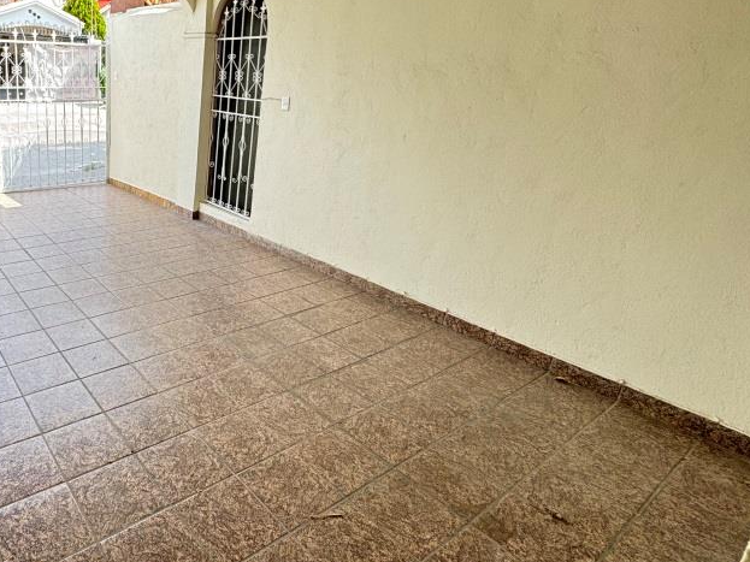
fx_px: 498
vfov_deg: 57.8
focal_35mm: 23
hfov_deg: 67.6
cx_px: 159
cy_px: 195
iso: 40
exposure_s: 1/99
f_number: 2.2
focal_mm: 2.22
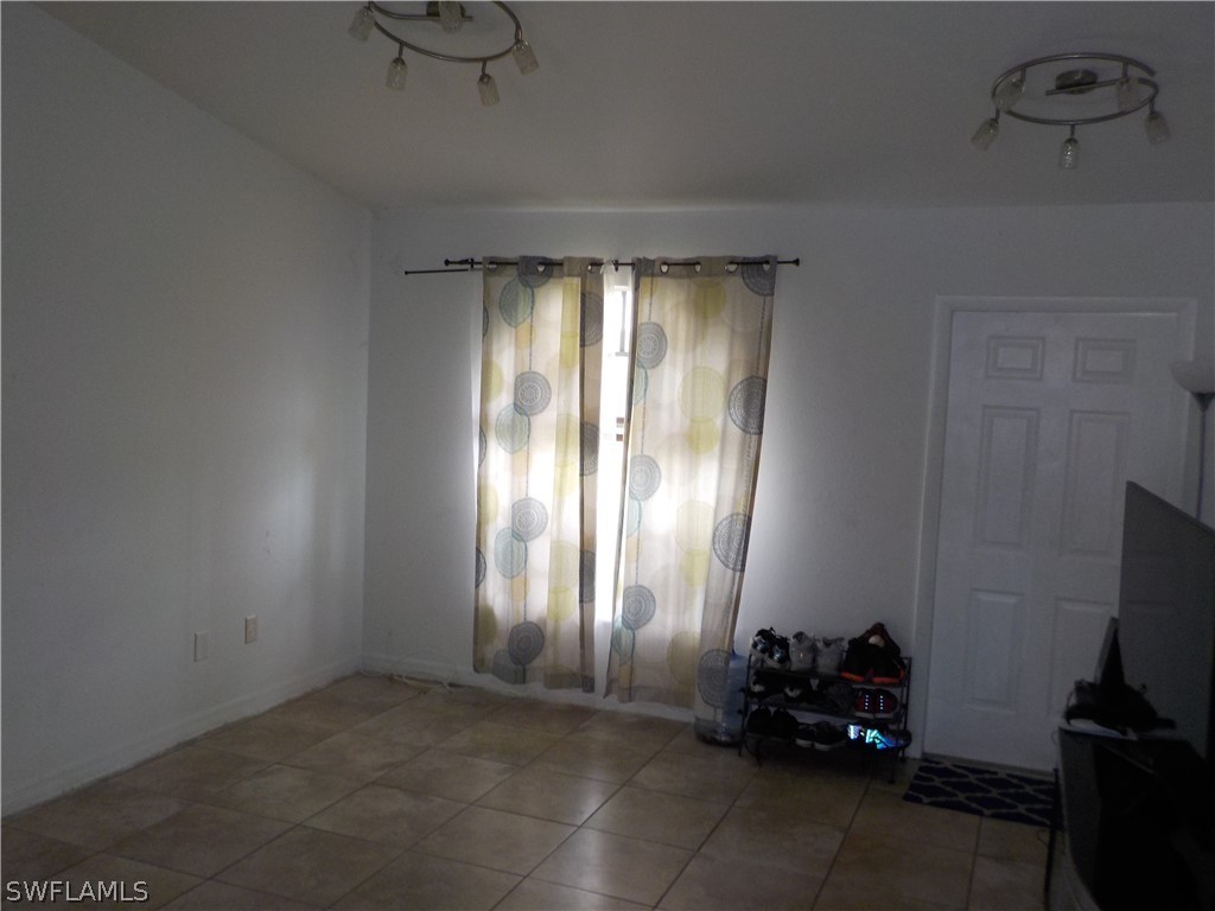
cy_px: 456
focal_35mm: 30
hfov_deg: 60.0
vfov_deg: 46.8
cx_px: 608
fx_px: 1053
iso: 140
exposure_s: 1/30
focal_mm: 4.1
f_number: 3.3
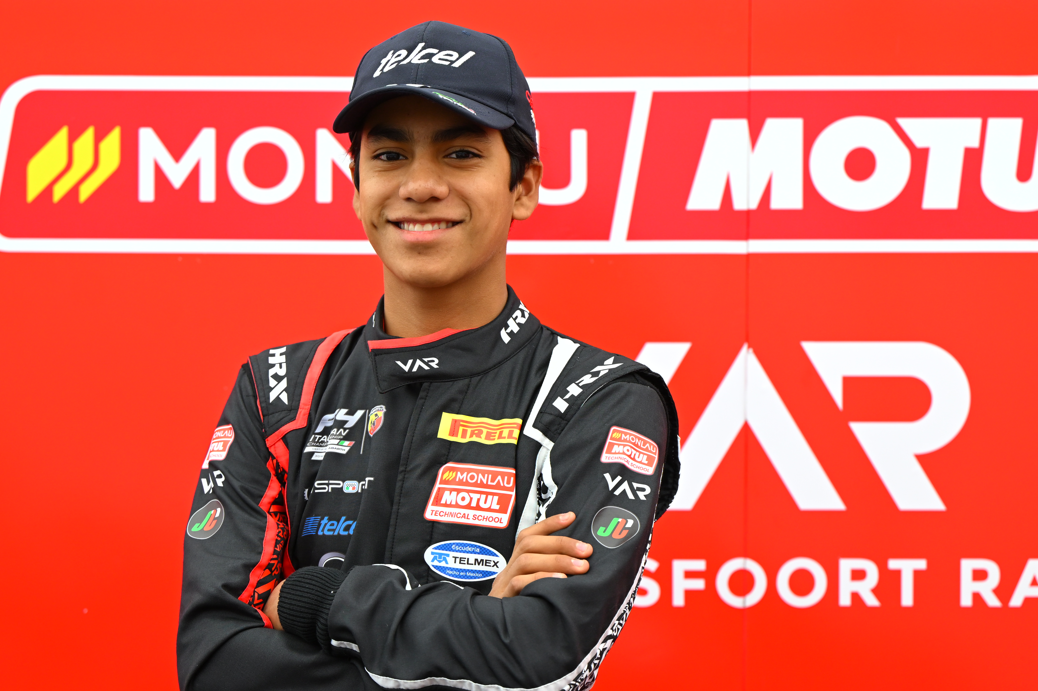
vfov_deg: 13.0
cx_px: 519
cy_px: 346
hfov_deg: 19.5
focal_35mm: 105
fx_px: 3027
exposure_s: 1/400
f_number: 3.2
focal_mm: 70
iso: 400
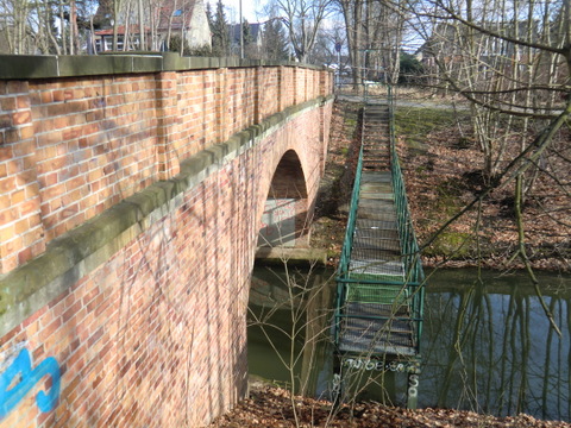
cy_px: 214
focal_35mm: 34
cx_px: 286
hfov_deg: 54.0
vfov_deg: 41.8
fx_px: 561
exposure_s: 1/125
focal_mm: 6.1
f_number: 3.6
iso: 64
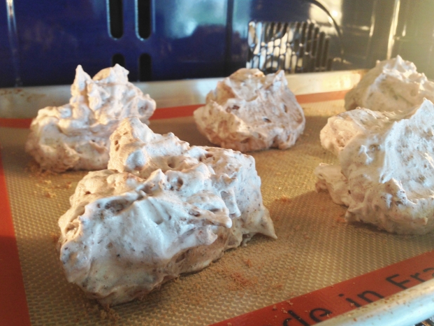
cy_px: 162
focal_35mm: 34
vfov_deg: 41.8
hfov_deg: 53.9
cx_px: 216
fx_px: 426
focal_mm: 4.12
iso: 50
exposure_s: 1/30
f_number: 2.4
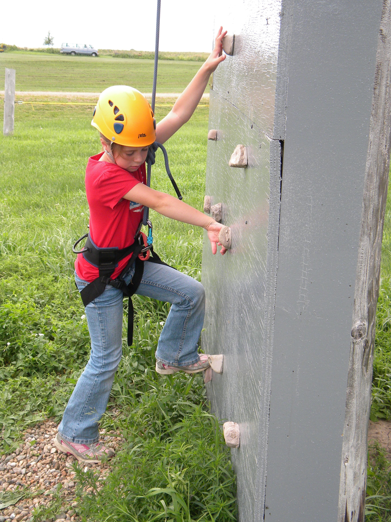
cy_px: 261
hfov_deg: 30.9
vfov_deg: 40.4
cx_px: 196
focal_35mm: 47
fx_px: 708
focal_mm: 8.6
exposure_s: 1/500
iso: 178
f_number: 3.9
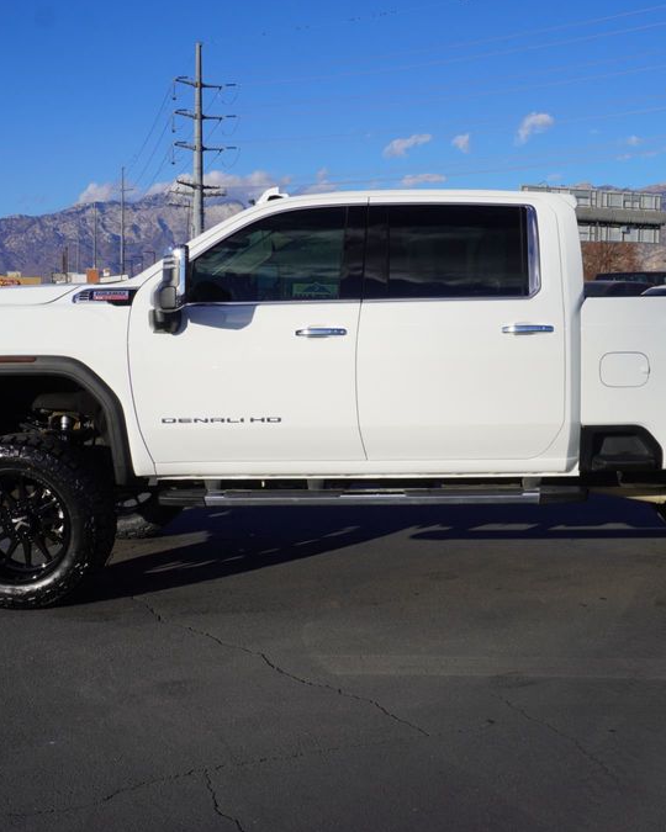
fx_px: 1158
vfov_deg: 39.5
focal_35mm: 47
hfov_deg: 31.9
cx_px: 429
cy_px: 418
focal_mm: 22
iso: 100
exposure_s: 1/200
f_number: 10
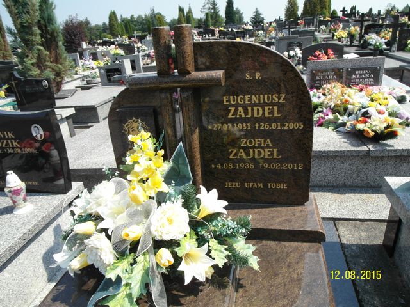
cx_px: 205
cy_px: 154
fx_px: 284
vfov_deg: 56.8
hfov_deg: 71.6
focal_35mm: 24
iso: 80
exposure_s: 1/350
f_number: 4.4
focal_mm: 5.2
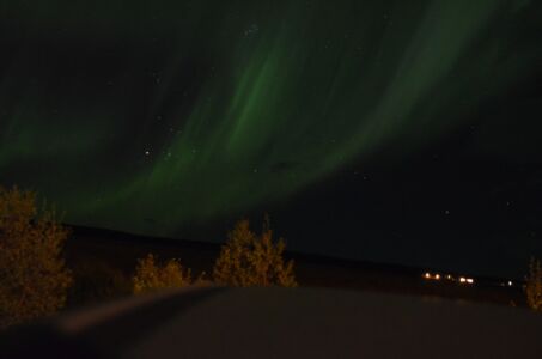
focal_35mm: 45
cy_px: 180
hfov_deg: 43.7
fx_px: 676
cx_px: 271
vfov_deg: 29.7
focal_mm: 30
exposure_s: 2
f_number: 4
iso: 3200
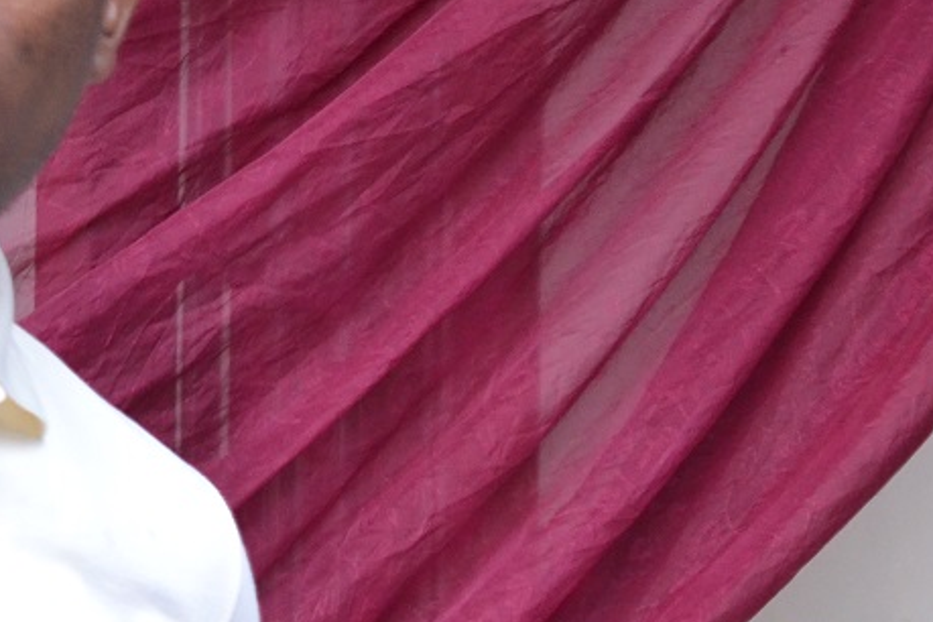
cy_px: 801
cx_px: 1203
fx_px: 3558
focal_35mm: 137
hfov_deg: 14.3
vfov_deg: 9.8
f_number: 2.5
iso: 1600
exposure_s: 1/125
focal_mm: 35
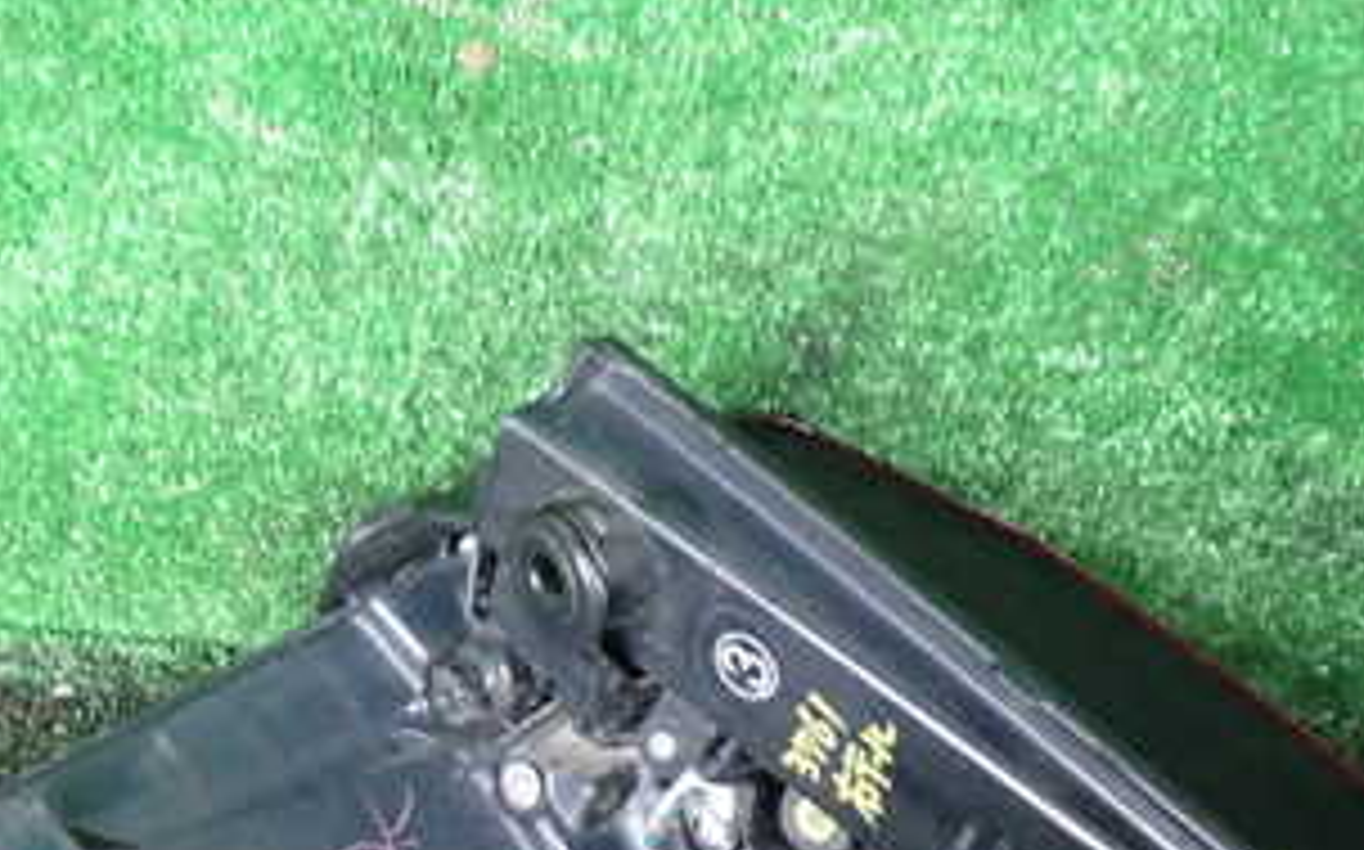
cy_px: 886
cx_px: 482
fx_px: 2341
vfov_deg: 19.9
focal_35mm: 63
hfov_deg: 32.3
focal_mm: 5.4
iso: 800
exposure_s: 1/30
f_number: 2.3
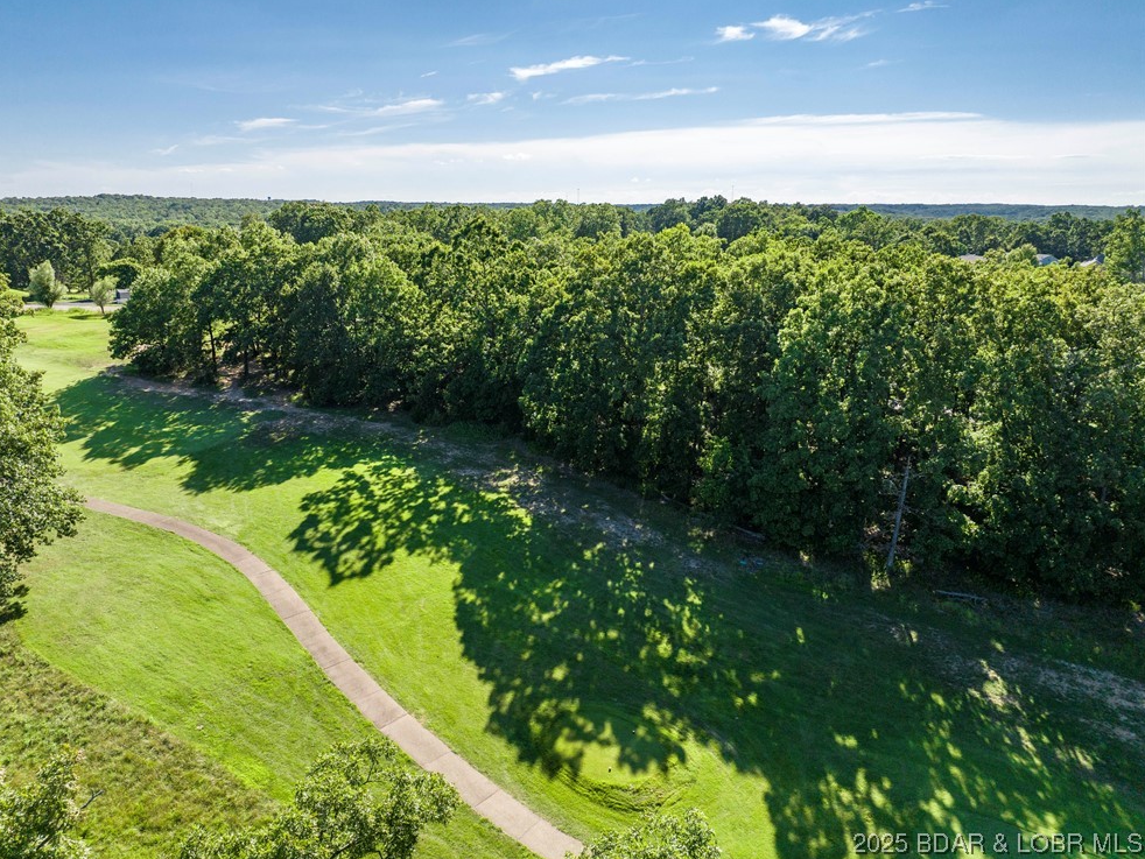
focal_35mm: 25
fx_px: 827
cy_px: 422
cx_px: 552
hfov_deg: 69.4
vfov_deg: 54.9
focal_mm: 12.29
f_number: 2.8
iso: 210
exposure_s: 1/2500
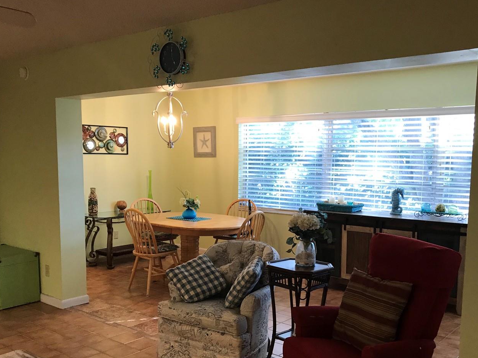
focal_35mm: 36
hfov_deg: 51.3
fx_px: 497
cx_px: 248
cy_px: 222
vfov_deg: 39.4
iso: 40
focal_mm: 3.99
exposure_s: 1/24
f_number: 1.8
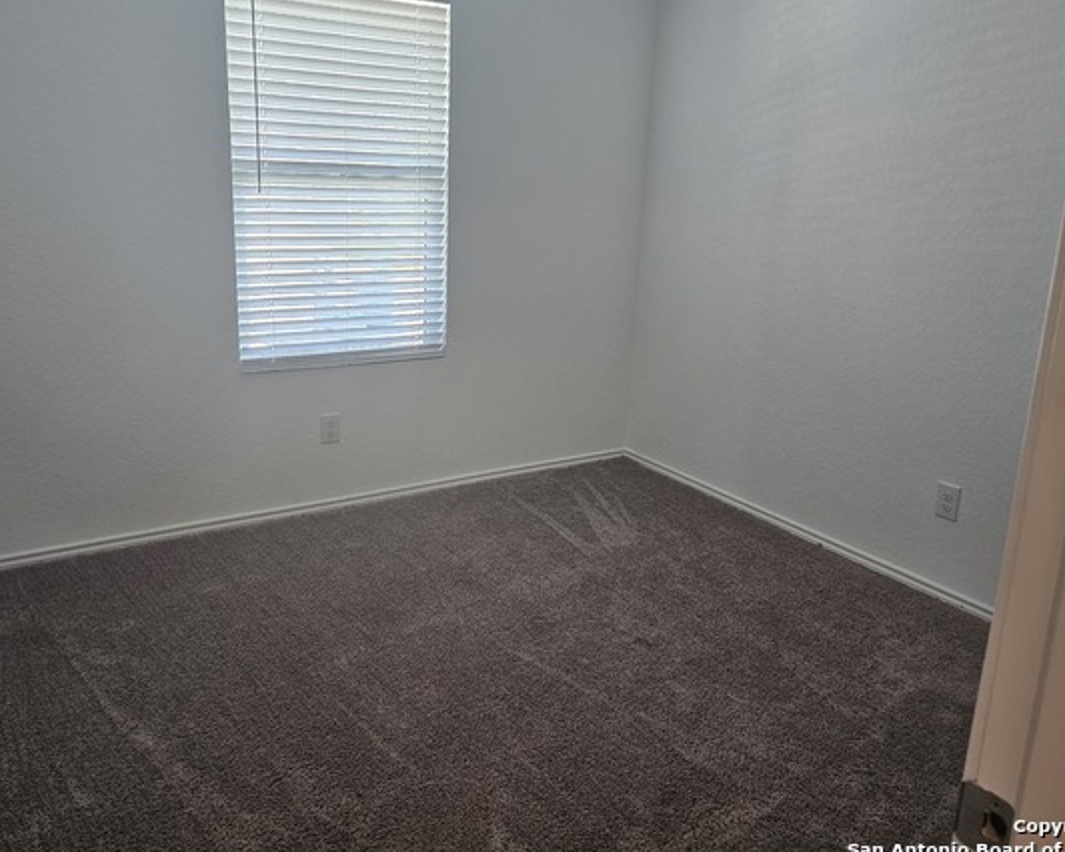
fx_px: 851
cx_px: 532
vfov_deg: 53.1
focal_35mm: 27
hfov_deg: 64.1
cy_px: 382
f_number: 1.7
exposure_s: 1/120
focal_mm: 6.3
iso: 200
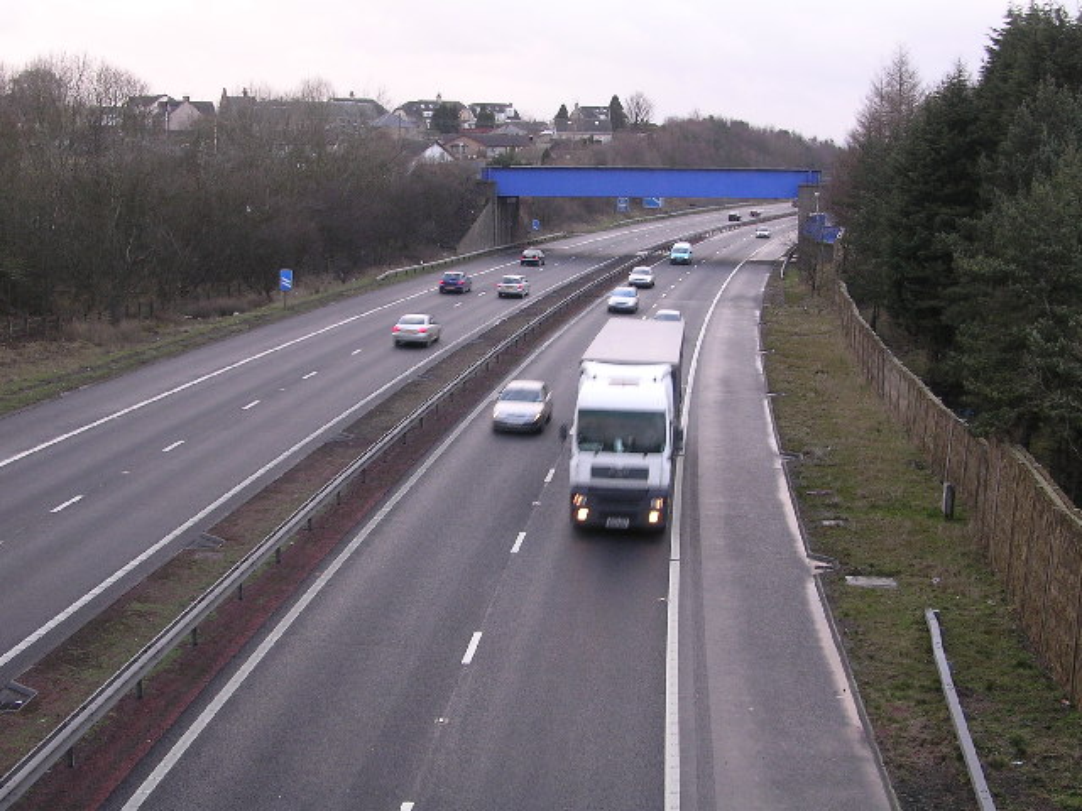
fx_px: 1657
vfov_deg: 27.5
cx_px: 541
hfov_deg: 36.2
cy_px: 406
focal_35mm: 53
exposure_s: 1/27.2
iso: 100
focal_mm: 8
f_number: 3.2
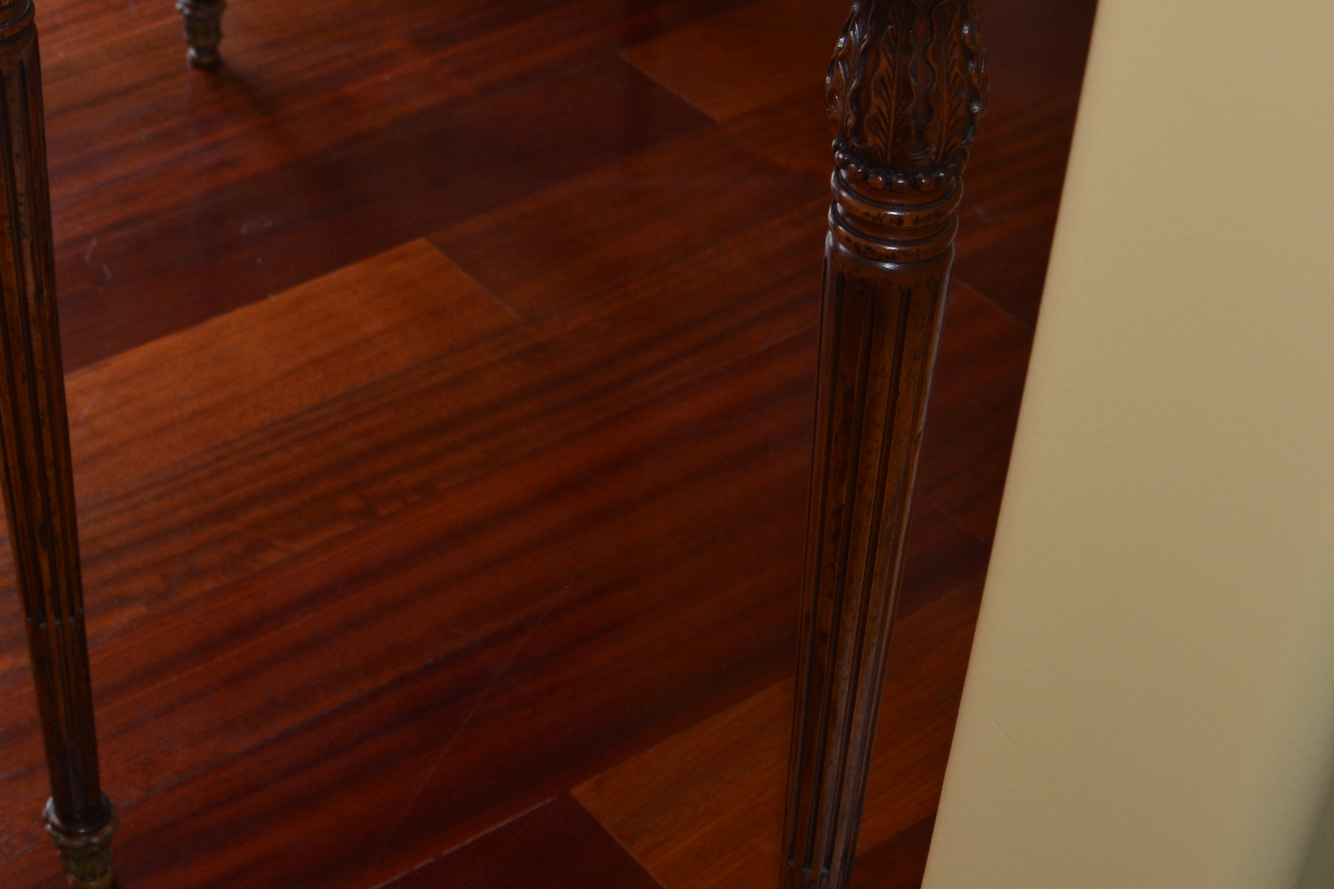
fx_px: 2483
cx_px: 109
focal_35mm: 67
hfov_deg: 28.8
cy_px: 135
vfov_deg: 20.0
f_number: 3.5
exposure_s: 1/125
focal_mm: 18
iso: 220
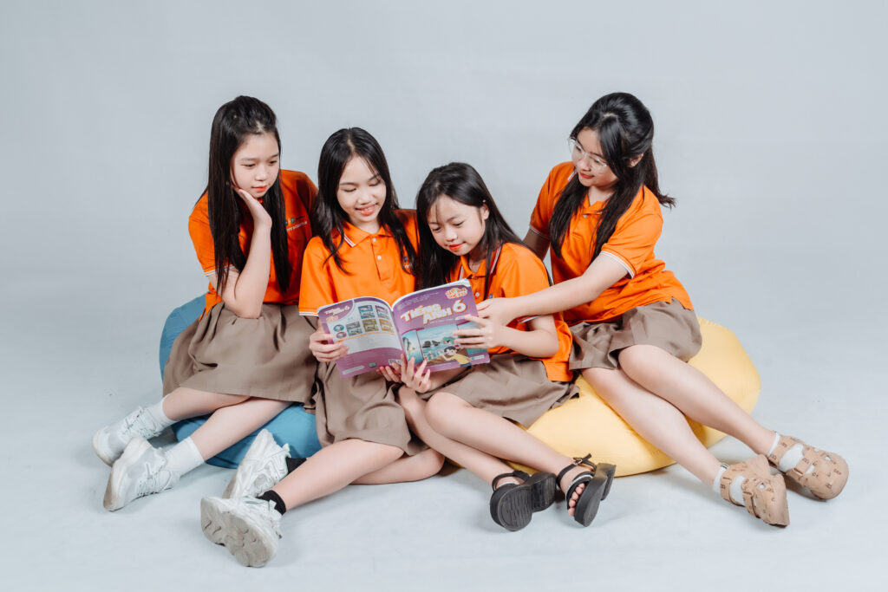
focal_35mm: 35
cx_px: 444
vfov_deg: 37.9
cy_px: 296
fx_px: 863
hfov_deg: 54.4
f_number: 8
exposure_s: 1/160
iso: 400
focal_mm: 35
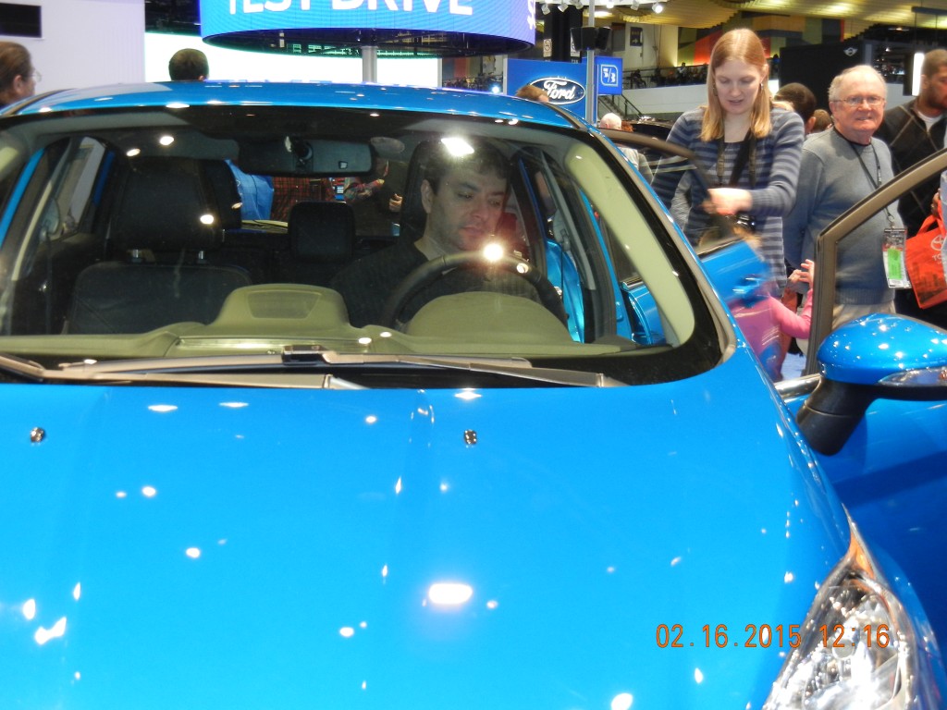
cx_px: 474
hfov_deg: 36.8
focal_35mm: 52
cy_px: 355
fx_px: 1423
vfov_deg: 28.0
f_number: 3.9
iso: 400
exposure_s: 1/30
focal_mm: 9.3
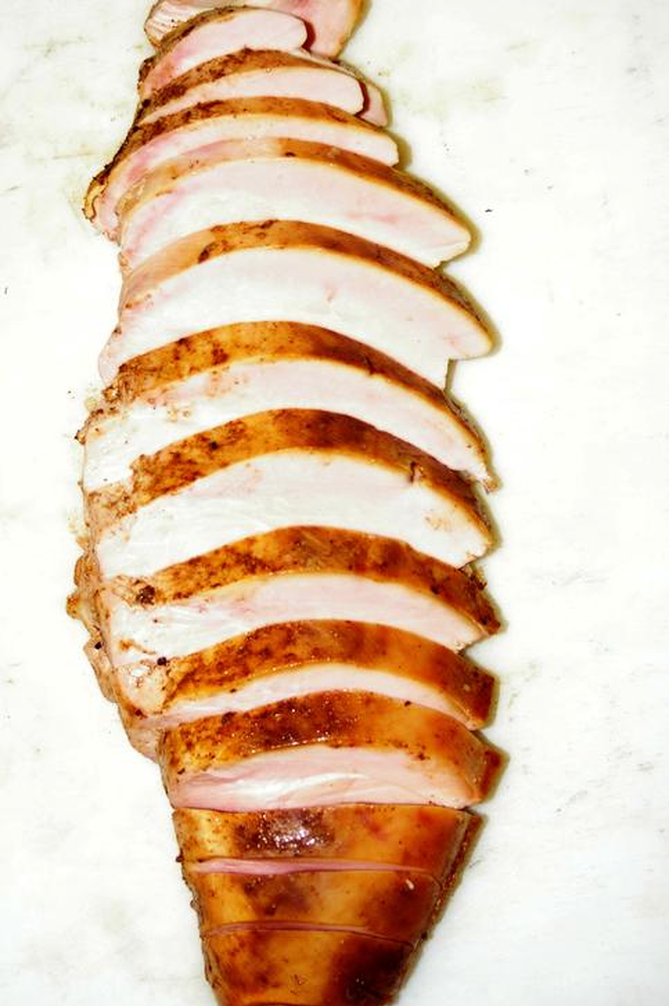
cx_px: 281
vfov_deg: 38.2
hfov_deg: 25.9
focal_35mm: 52
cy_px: 501
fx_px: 1453
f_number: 3.5
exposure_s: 1/45
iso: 200
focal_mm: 28
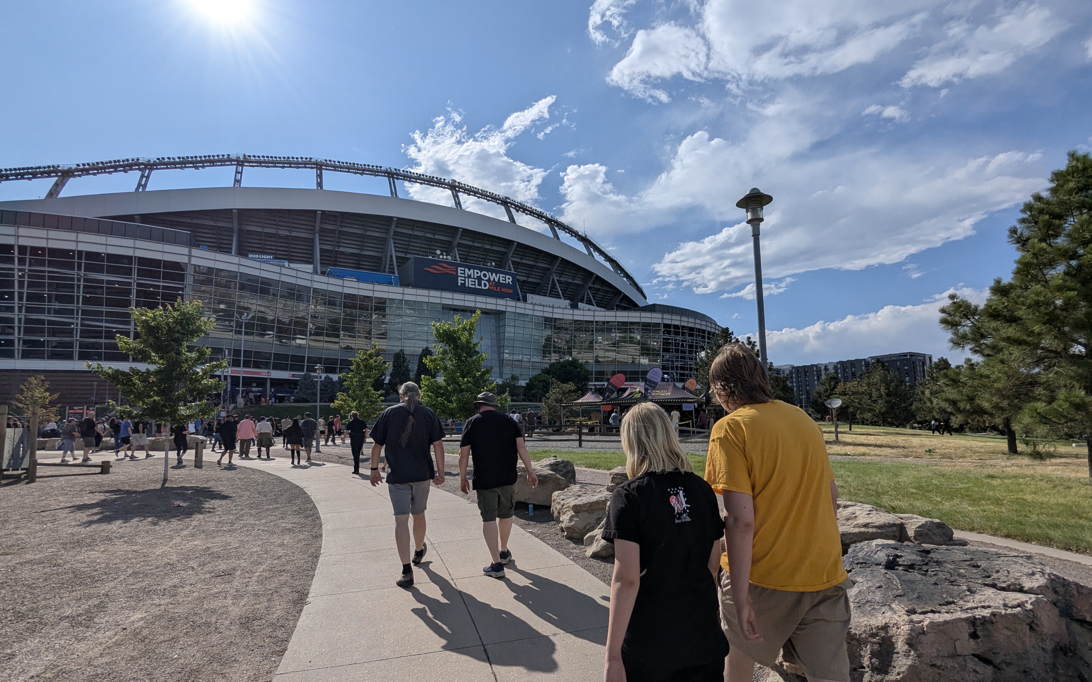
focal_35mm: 17
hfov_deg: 94.4
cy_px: 373
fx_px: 506
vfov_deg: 67.9
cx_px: 546
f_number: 2.2
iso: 46
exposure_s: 1/4651
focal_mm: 2.35
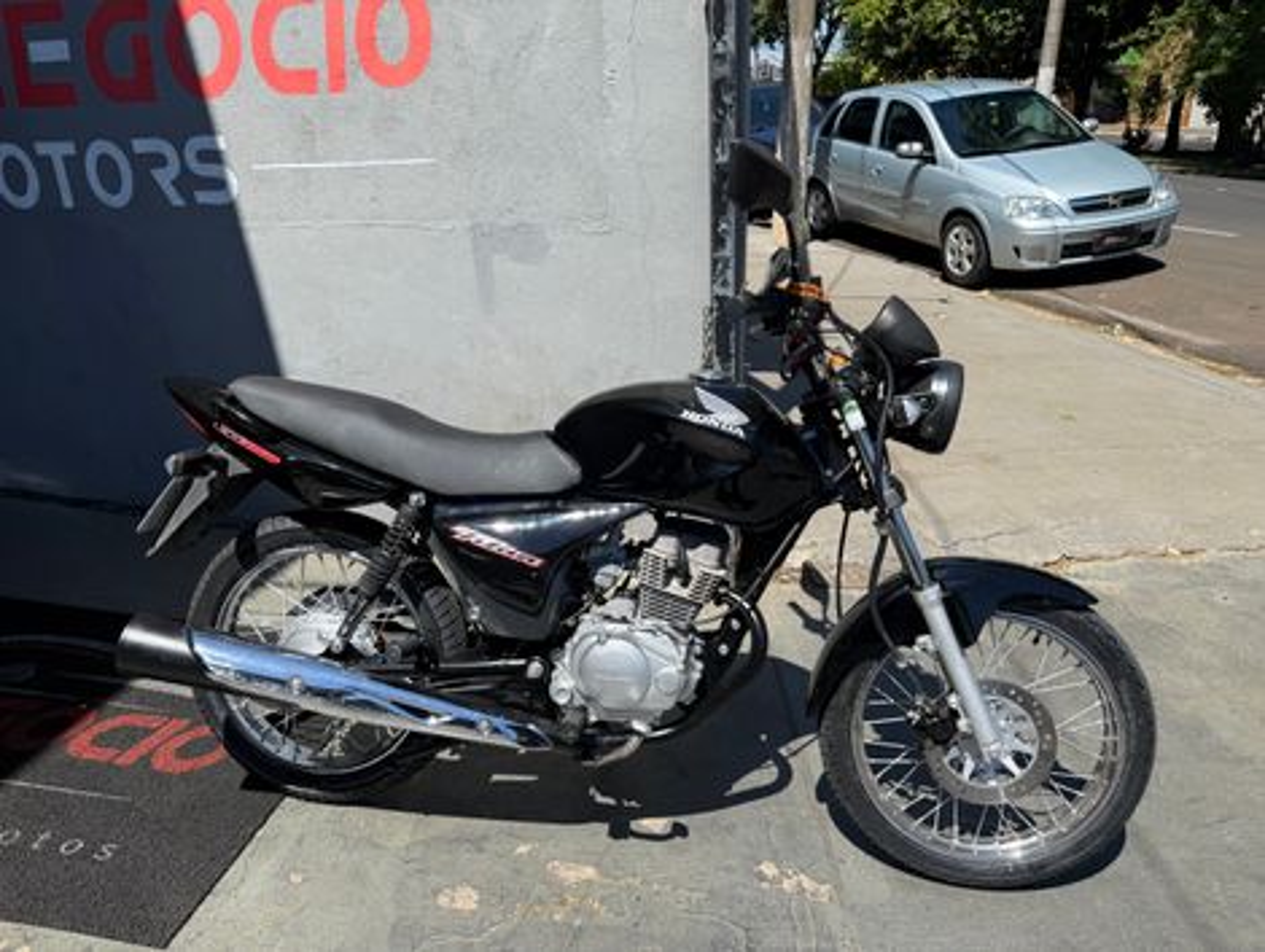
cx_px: 632
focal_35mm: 24
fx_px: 878
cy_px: 476
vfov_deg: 56.9
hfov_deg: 71.5
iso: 80
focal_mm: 6.76
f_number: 1.78
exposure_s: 1/3145
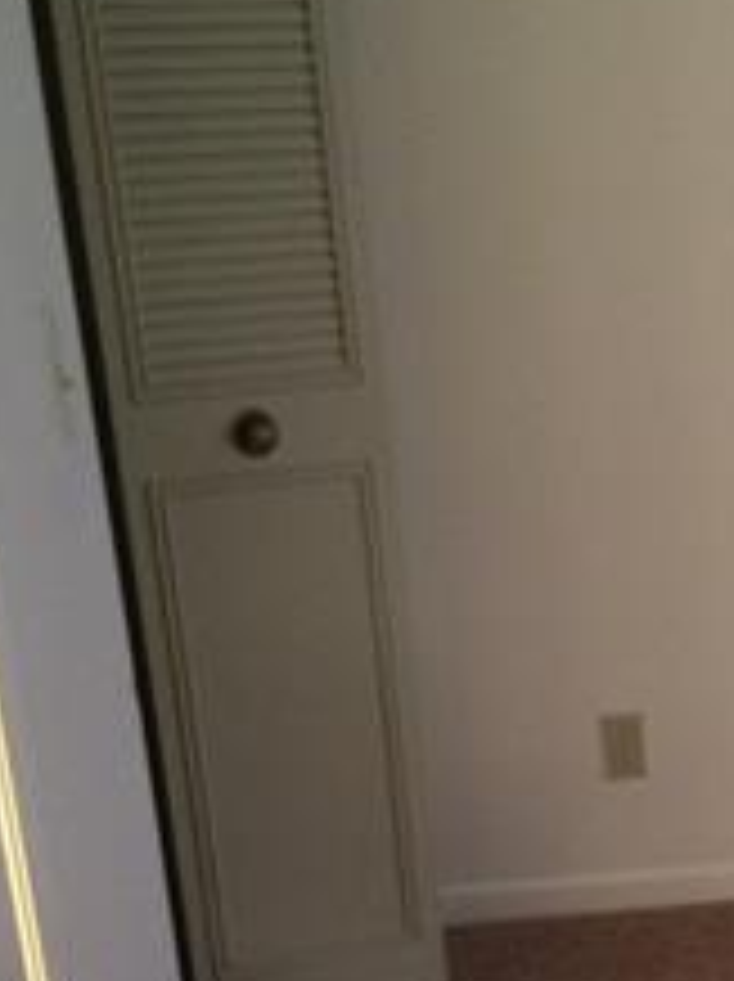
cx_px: 838
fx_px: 2266
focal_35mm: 80
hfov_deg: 17.7
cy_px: 922
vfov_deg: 23.6
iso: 320
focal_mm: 4.15
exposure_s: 1/17
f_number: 2.2
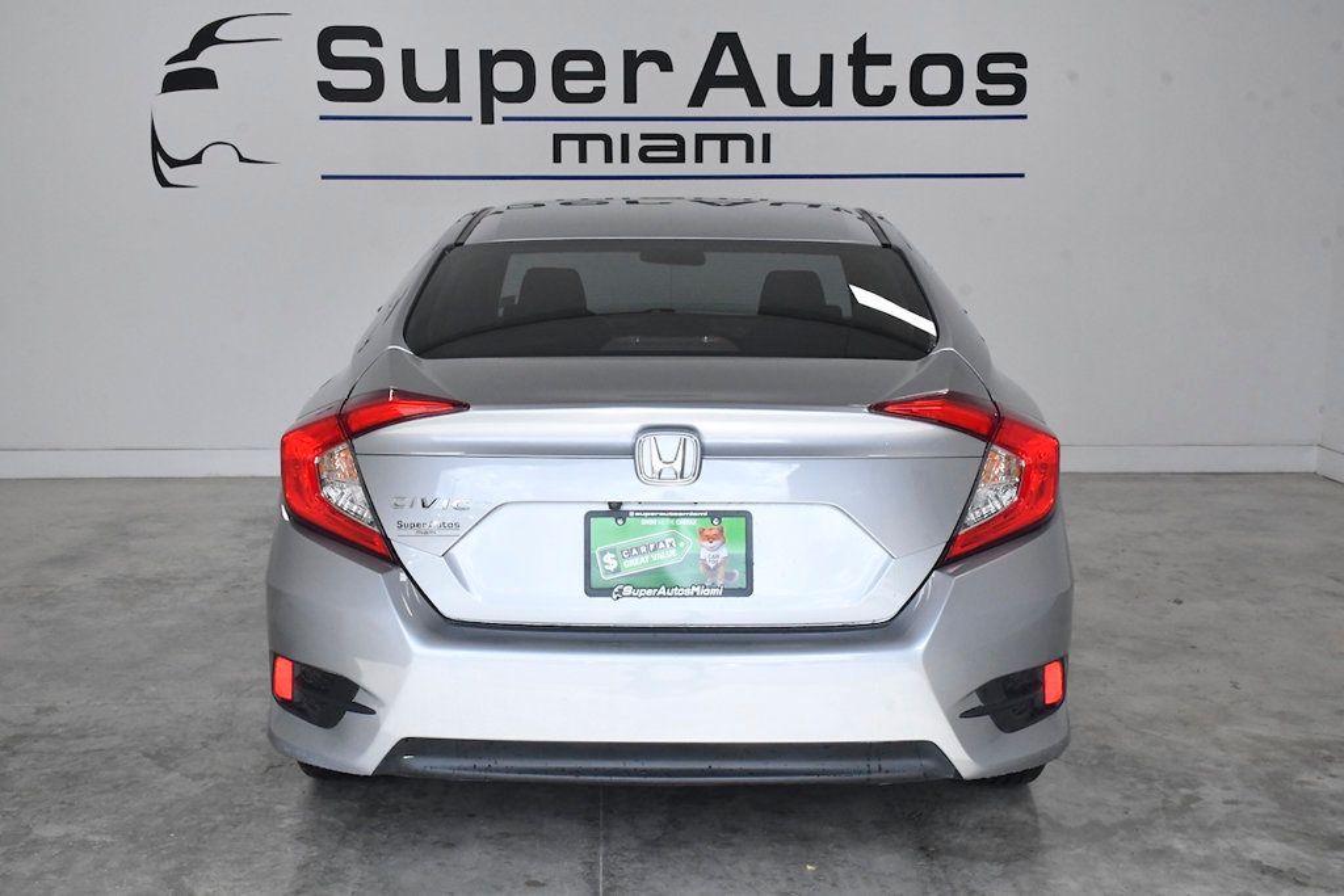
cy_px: 448
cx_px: 672
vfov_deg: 29.9
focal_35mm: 45
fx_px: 1680
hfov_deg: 43.6
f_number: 13
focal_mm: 30
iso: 2500
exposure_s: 1/640
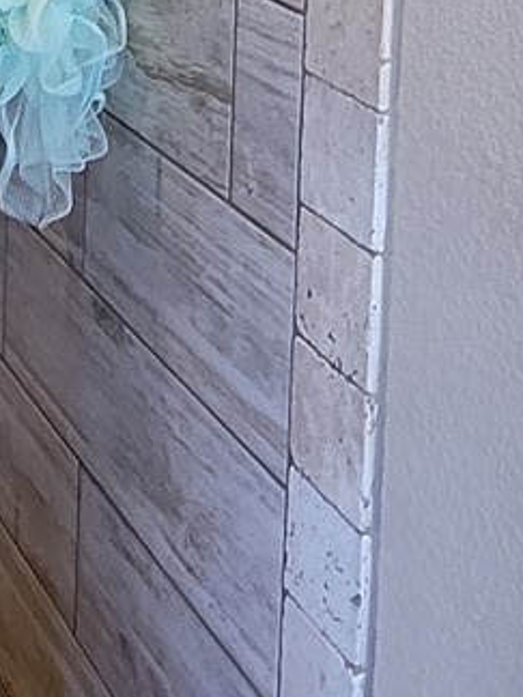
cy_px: -284
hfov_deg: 16.4
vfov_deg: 21.9
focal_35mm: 77
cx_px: -383
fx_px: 1551
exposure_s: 1/60
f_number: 2.2
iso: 200
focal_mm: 2.2
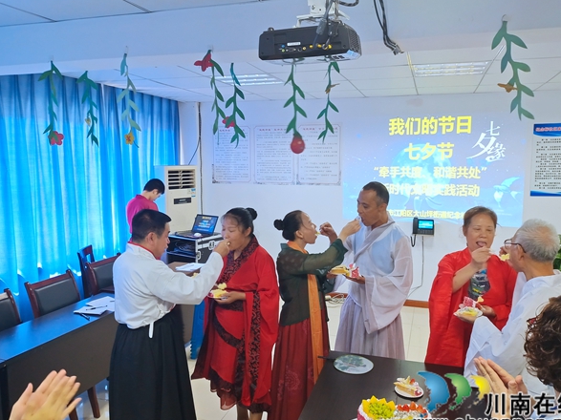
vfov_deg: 56.8
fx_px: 389
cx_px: 292
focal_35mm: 24
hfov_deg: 71.6
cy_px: 215
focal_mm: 4.71
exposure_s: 1/33
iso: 274
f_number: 1.79
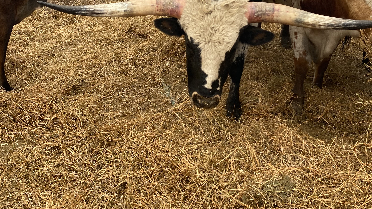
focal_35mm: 41
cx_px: 193
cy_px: 57
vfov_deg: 28.7
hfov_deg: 49.4
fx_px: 404
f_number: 1.8
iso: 64
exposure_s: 1/122
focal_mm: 4.25
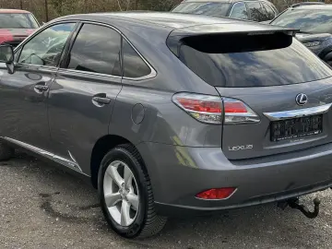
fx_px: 460
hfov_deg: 39.7
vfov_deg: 30.3
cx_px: 166
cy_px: 124
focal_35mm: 48
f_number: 1.78
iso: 64
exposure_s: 1/659
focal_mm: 6.86
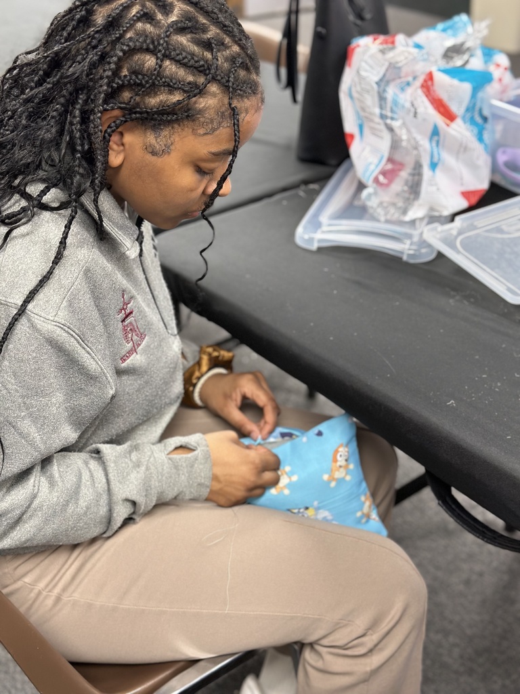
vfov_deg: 39.7
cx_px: 260
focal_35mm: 48
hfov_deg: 30.3
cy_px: 347
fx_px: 961
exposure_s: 1/40
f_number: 1.78
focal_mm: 6.86
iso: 250
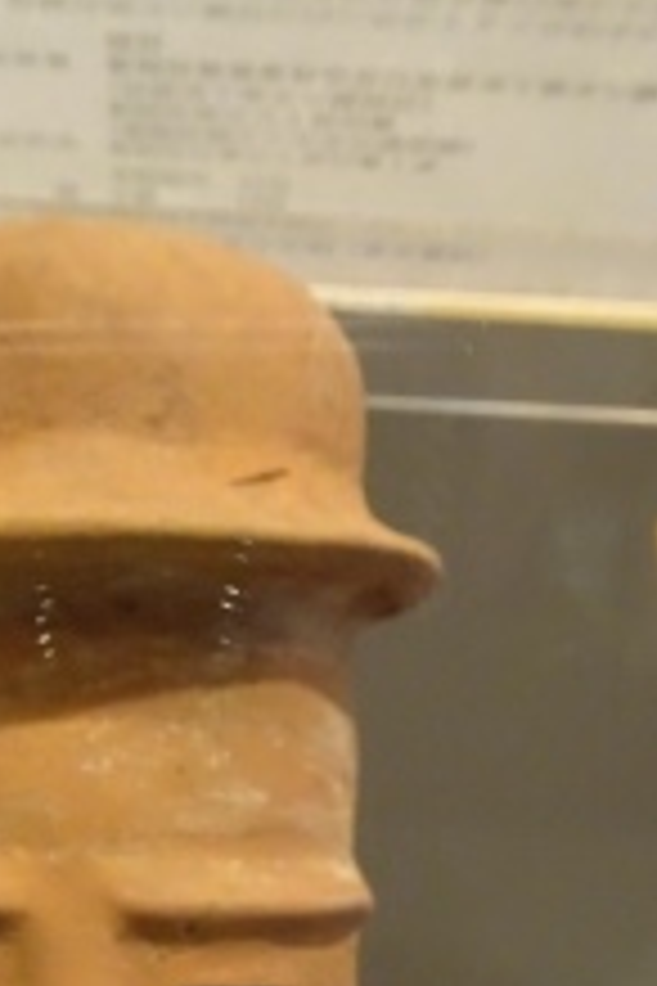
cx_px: 97
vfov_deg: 31.2
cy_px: 1085
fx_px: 1560
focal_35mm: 57
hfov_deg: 23.3
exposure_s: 1/25
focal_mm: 4.1
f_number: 3.5
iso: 800
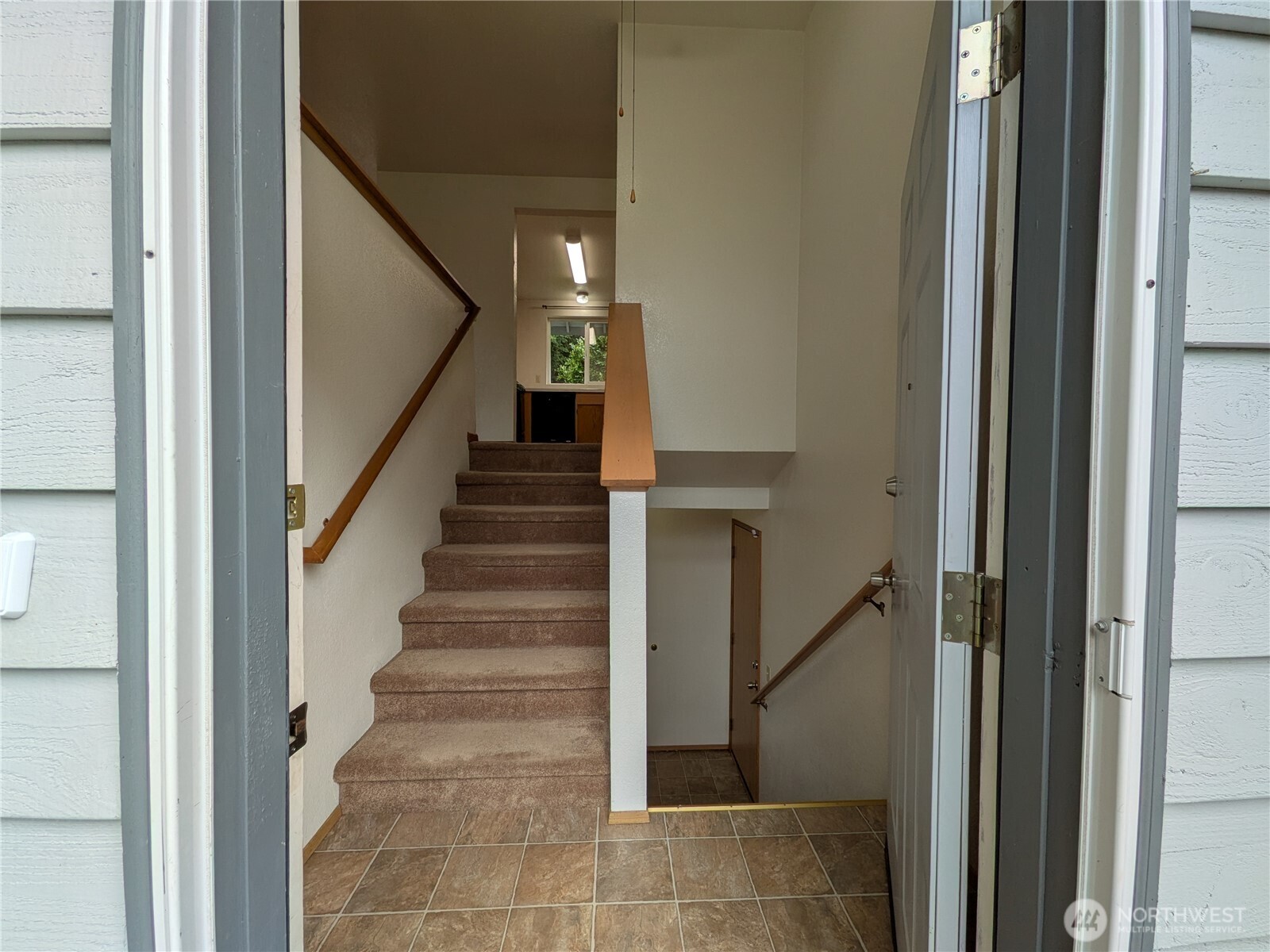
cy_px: 476
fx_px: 514
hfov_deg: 102.1
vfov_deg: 85.7
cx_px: 635
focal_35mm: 14
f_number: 2.2
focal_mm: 1.85
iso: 51
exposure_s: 1/191
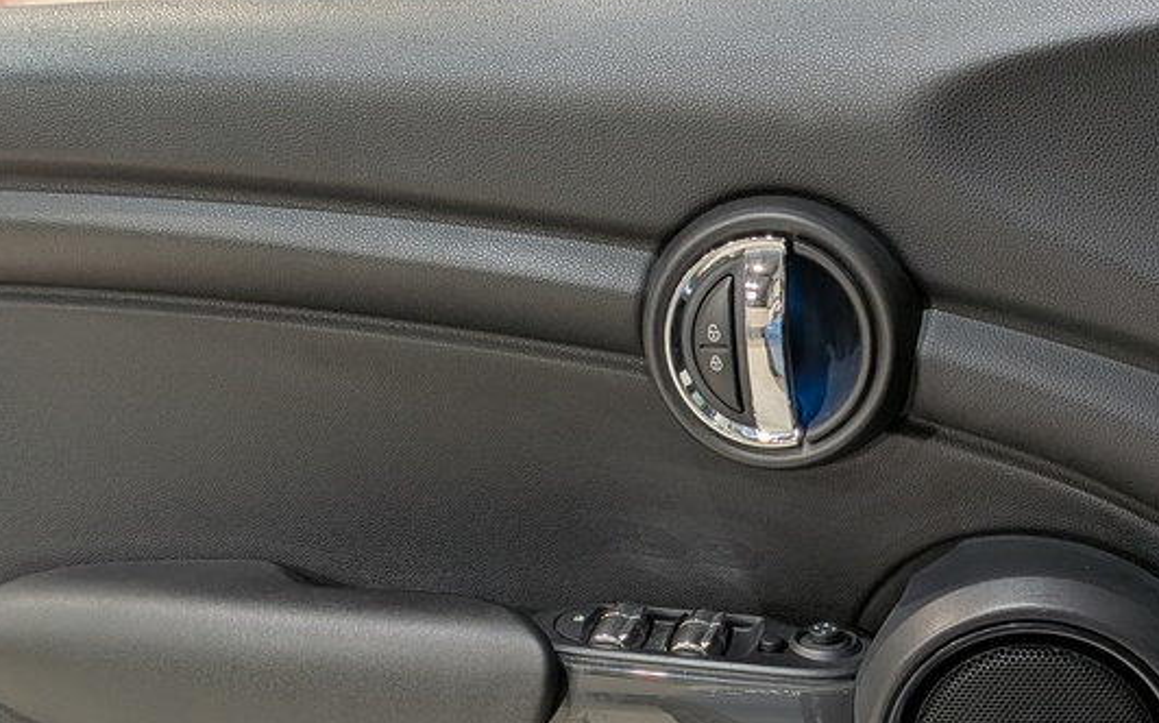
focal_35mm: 49
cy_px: 566
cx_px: 680
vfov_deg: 25.9
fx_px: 1547
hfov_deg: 40.9
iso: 107
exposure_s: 1/100
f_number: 1.7
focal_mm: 4.53
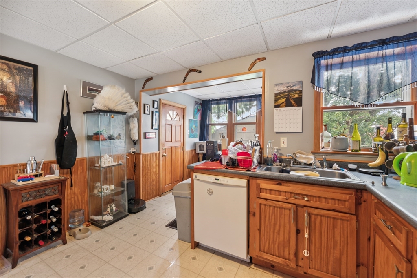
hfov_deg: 104.3
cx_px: 208
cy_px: 139
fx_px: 162
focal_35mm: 14
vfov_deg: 81.1
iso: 100
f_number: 8
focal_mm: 14
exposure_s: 1/2
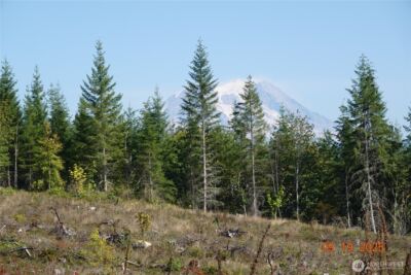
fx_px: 1450
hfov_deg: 16.1
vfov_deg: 10.8
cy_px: 138
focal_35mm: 127
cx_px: 206
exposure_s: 1/640
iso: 100
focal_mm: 46.41
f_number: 4
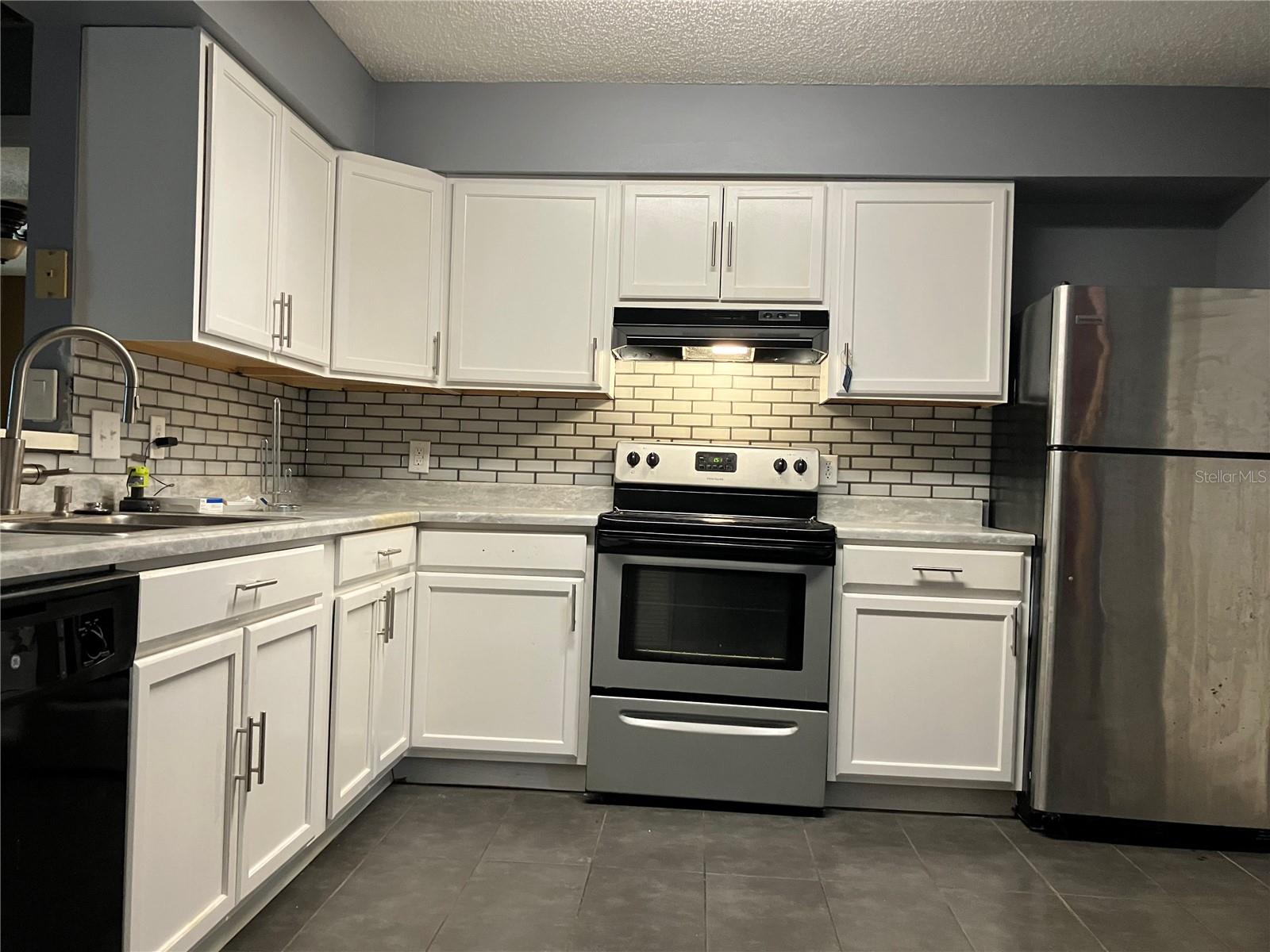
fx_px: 1027
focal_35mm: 28
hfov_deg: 63.4
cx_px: 635
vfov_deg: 49.7
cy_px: 476
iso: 320
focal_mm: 3.99
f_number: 1.8
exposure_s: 1/60
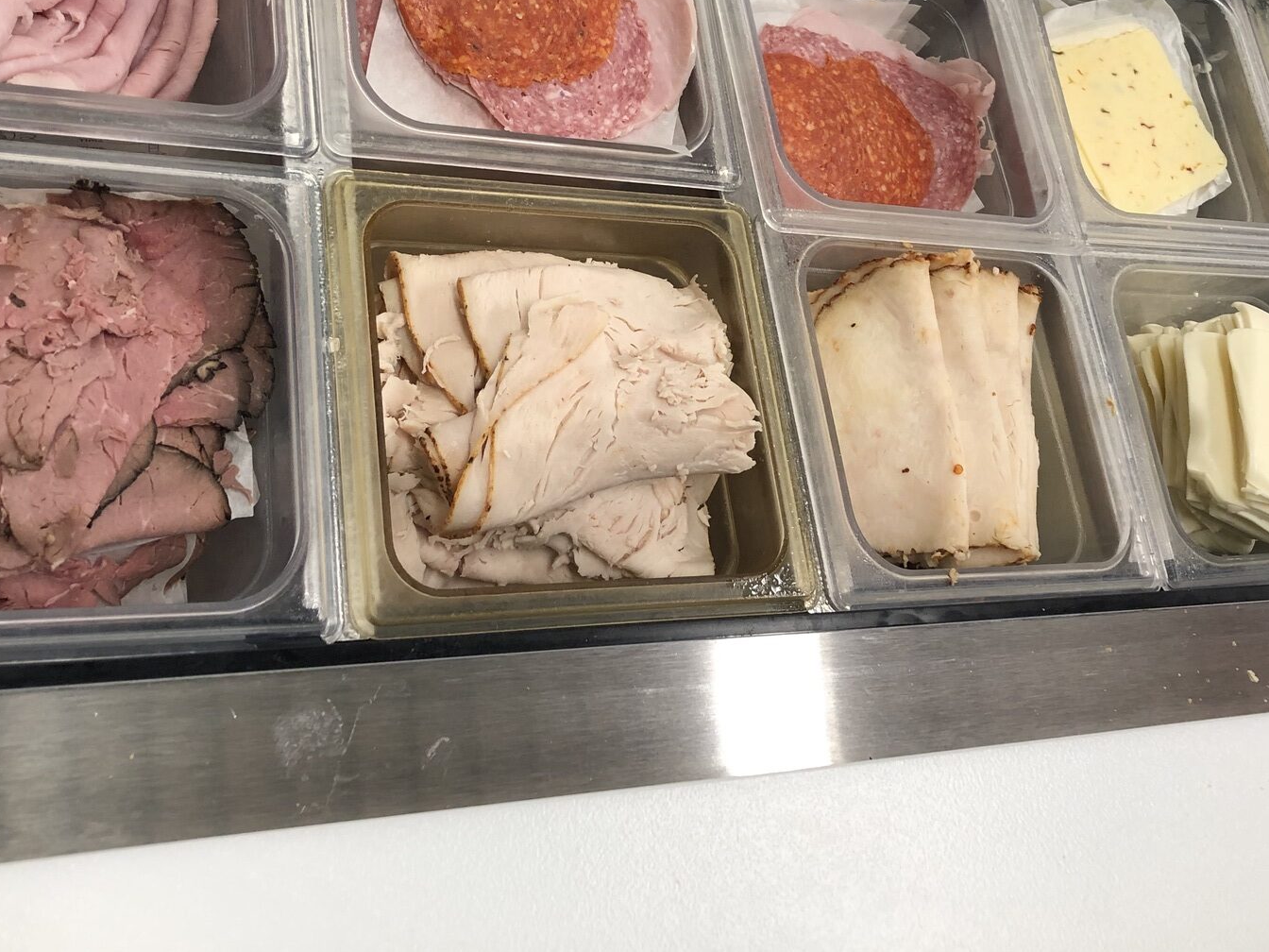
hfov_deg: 44.8
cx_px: 613
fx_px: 1540
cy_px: 241
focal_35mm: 42
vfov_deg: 33.7
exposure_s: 1/30
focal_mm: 3.99
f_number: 1.8
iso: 32
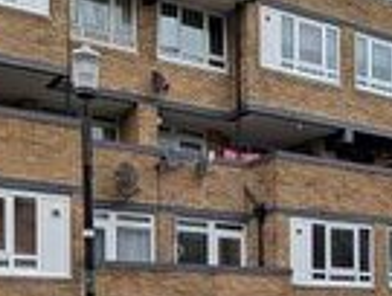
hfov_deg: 30.3
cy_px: 315
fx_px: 704
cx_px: 318
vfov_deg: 22.6
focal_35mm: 62
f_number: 1.95
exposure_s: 1/256
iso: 41
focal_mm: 2.23
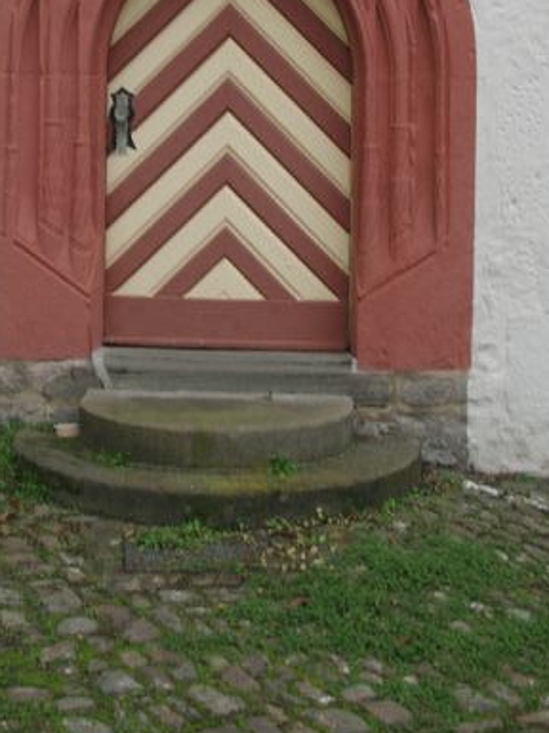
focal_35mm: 77
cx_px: 229
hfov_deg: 19.1
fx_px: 1628
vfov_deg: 24.5
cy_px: 55
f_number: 5.6
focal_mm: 7.69
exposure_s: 1/8
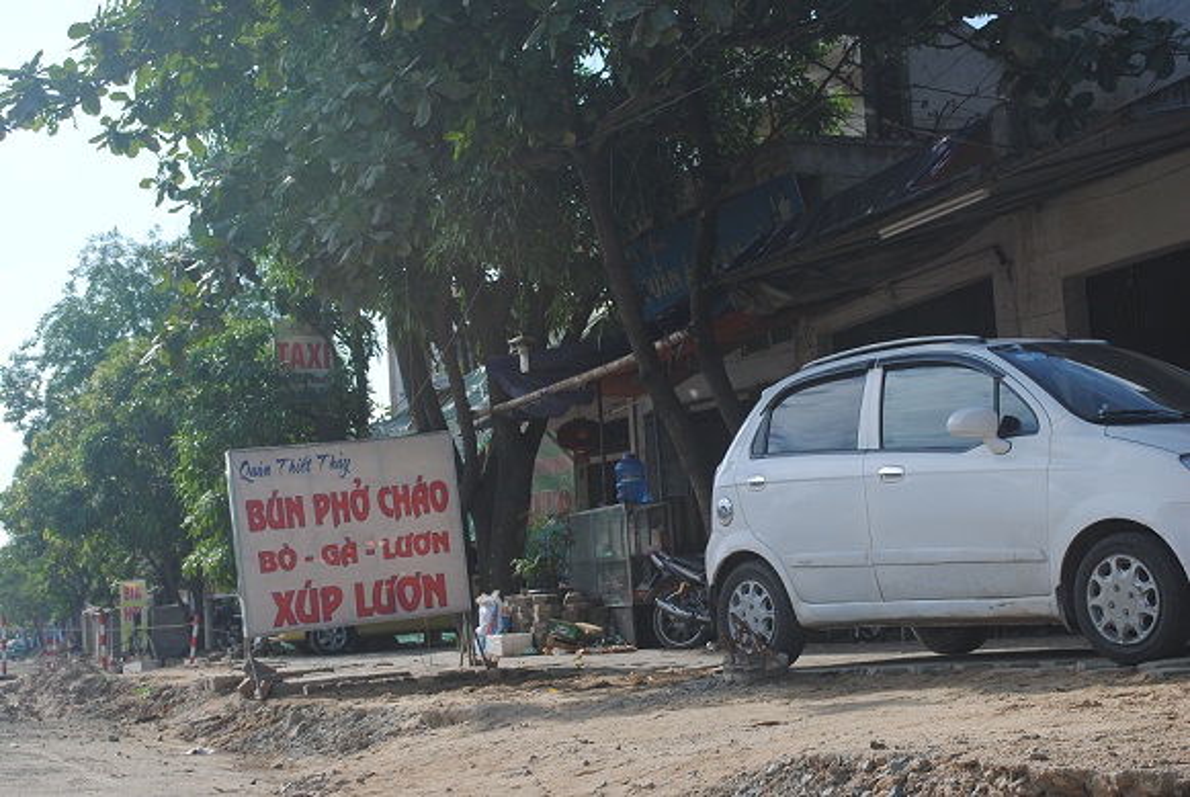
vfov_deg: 22.7
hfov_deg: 33.4
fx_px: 1986
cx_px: 595
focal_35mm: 60
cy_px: 398
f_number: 7.1
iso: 100
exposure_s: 1/200
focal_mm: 40
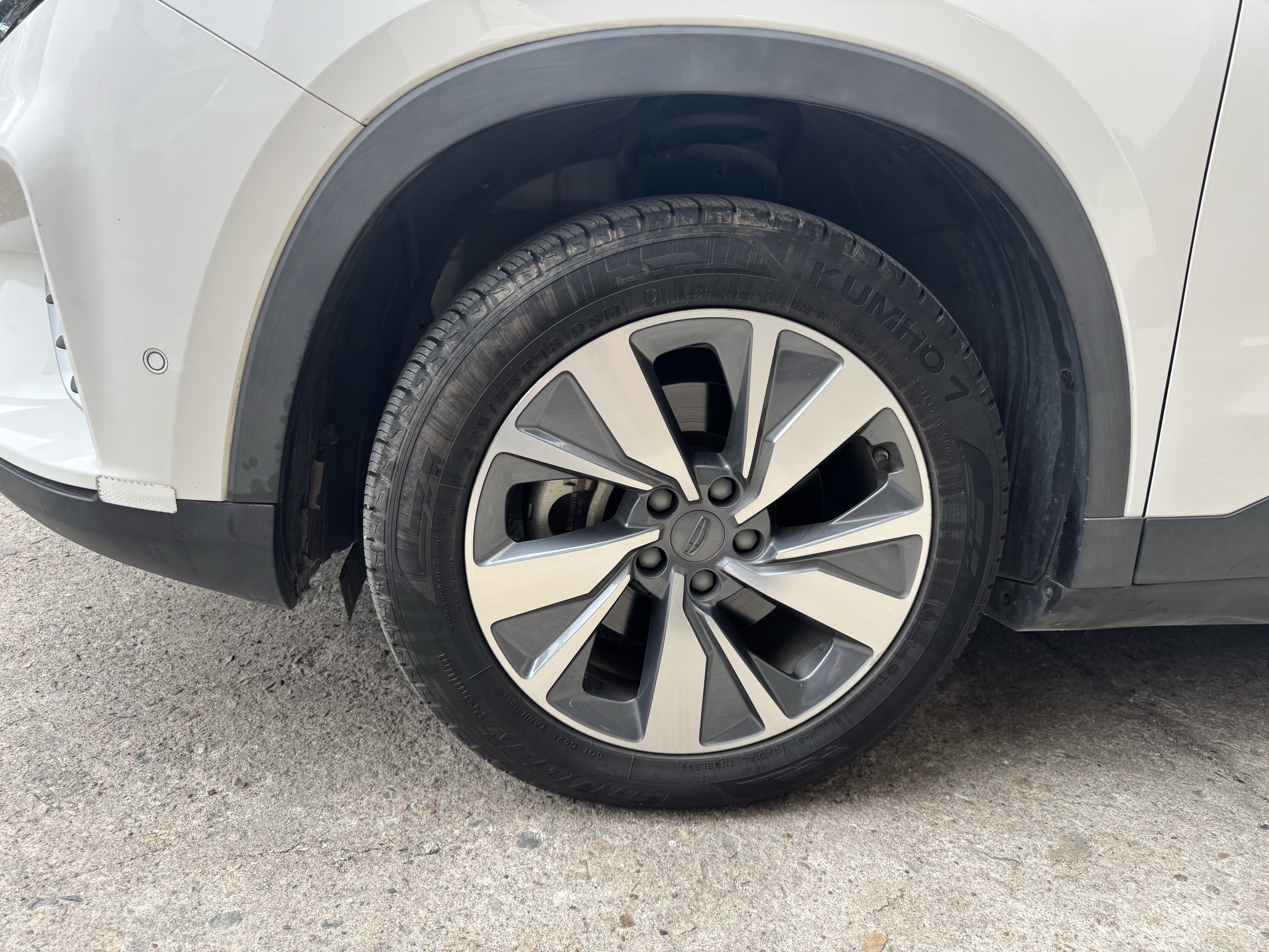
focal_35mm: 24
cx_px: 634
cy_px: 476
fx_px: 880
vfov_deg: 56.8
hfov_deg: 71.6
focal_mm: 6.76
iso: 125
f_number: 1.78
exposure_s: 1/121
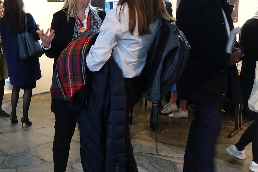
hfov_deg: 36.7
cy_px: 68
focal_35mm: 50
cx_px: 18
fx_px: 358
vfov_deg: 26.9
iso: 500
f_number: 3.2
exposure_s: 1/30
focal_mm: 8.93
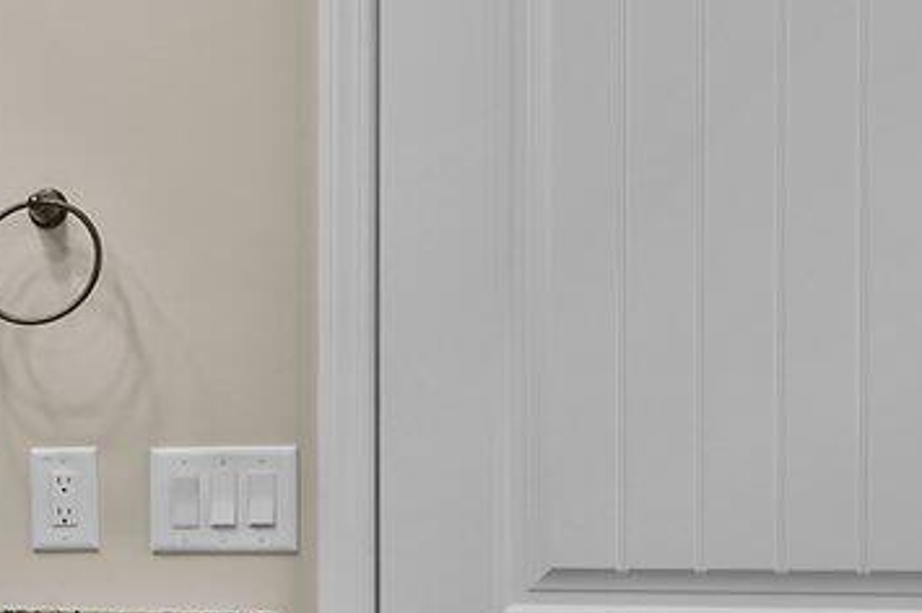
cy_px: 501
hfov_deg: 18.9
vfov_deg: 13.9
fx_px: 2508
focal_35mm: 98
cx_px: -371
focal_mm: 17
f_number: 6.3
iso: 400
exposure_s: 1/10
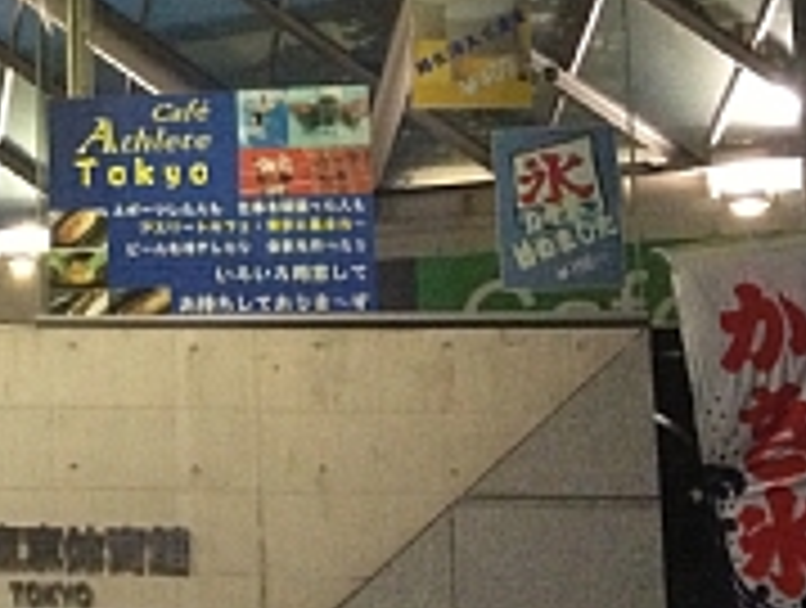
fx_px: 2730
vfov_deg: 12.6
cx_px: -306
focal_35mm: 117
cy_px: 45
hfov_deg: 15.8
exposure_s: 1/20
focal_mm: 4.28
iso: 400
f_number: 2.4
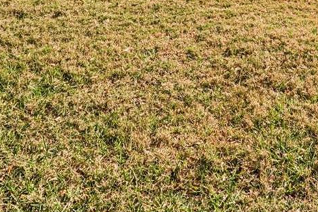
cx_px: 216
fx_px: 486
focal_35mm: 55
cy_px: -133
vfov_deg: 20.1
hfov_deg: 35.8
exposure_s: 1/1250
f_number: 8
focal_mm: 16
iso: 400
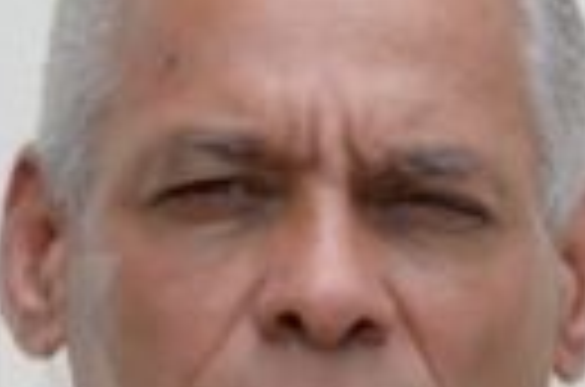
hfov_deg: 1.2
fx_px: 27607
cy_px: 464
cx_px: 1202
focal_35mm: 1703
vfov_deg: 0.8
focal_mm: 185
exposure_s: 1/400
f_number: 7.1
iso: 200
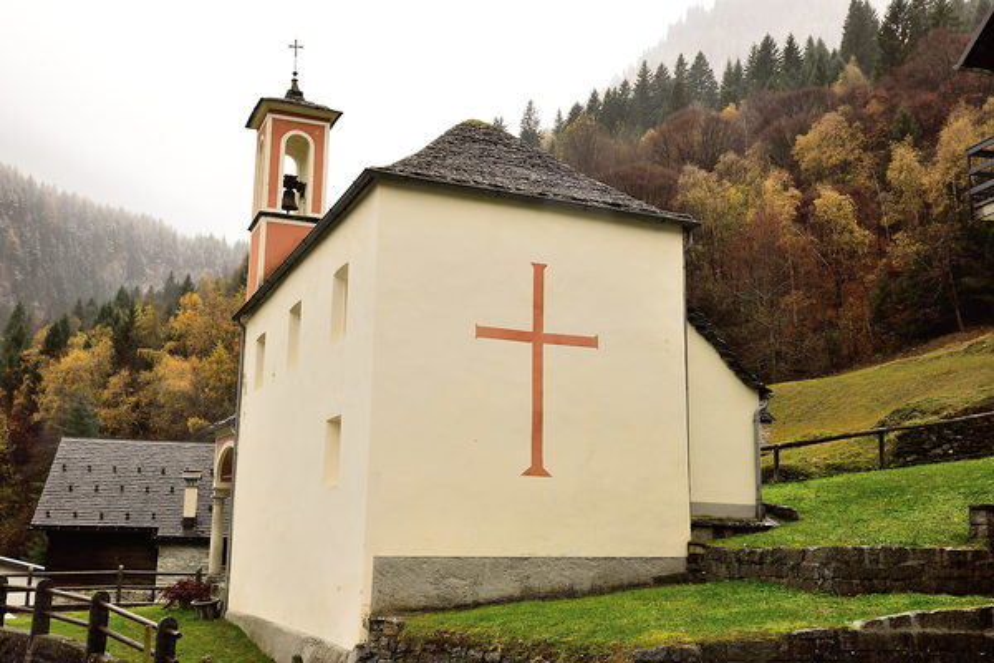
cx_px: 497
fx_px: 1104
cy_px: 332
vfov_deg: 33.4
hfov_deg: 48.5
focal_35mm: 40
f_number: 11
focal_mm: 40
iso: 400
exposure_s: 1/8
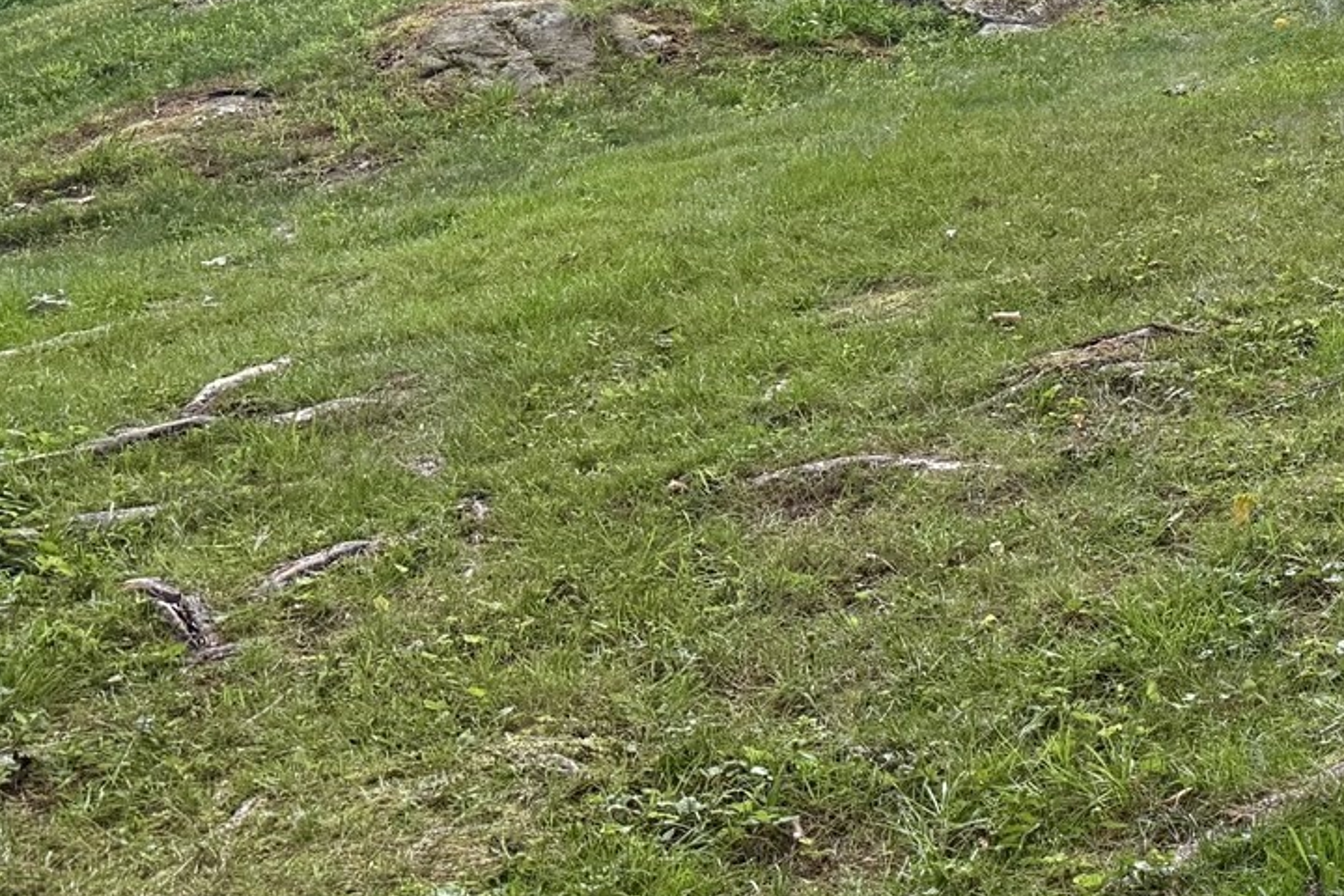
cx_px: 1717
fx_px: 2650
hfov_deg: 24.9
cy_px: -97
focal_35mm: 71
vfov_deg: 18.4
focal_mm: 6.76
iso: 100
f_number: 1.78
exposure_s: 1/702
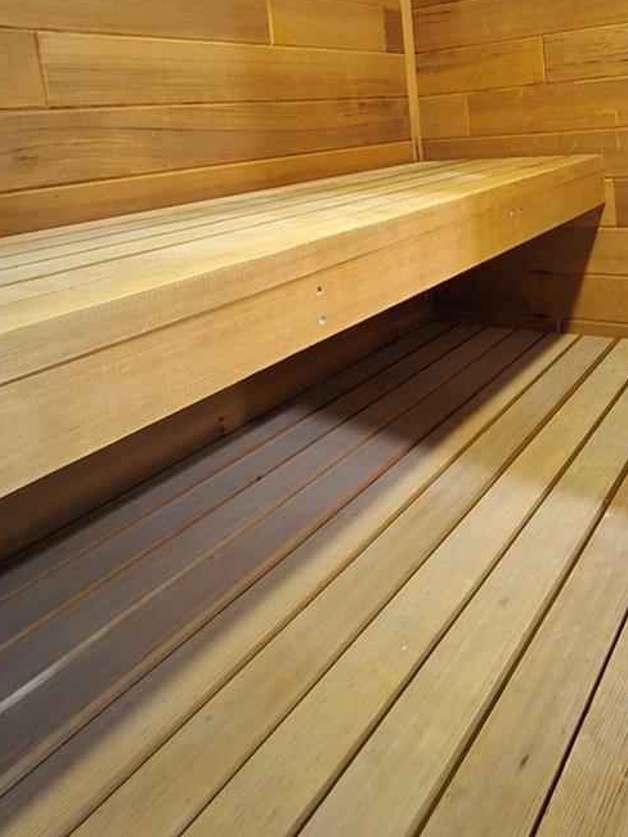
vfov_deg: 66.1
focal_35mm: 24
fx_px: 580
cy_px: 188
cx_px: 463
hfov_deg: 54.5
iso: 1000
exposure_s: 1/8
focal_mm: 2.2
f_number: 2.2
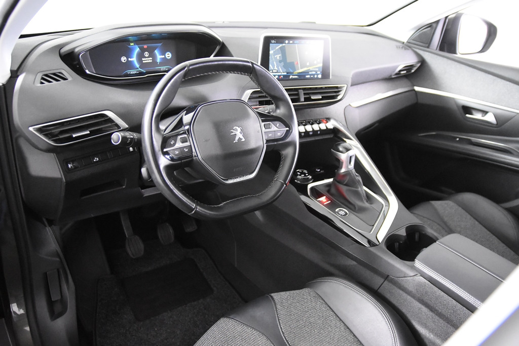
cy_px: 173
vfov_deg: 43.6
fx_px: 433
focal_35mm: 30
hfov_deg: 61.9
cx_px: 260
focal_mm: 20
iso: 8000
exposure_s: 1/30
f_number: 2.8
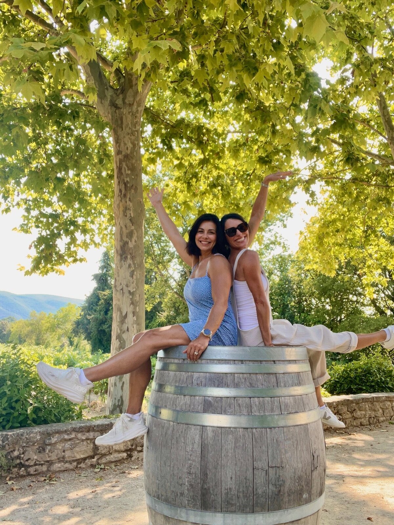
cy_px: 262
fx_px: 455
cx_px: 197
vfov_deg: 60.0
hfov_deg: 46.8
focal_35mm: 30
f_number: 2.2
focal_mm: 2.71
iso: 25
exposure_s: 1/127
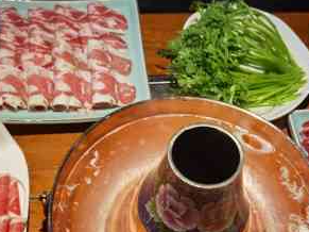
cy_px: 175
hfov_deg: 29.8
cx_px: 187
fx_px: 580
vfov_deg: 22.4
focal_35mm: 65
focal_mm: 6.71
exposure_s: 1/357
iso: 50
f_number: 1.9
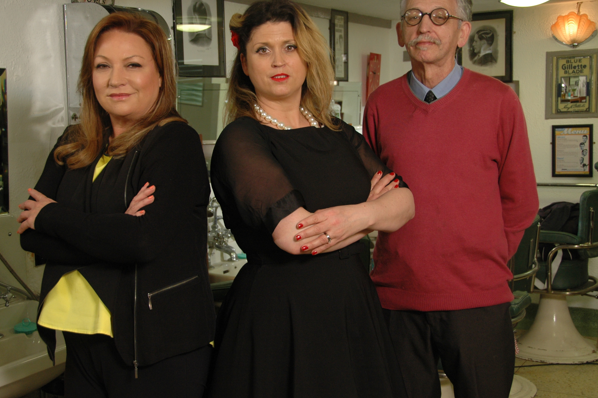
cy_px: 193
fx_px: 872
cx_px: 290
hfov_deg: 37.8
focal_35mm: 53
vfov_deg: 25.7
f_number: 4.2
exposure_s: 1/30
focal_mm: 31
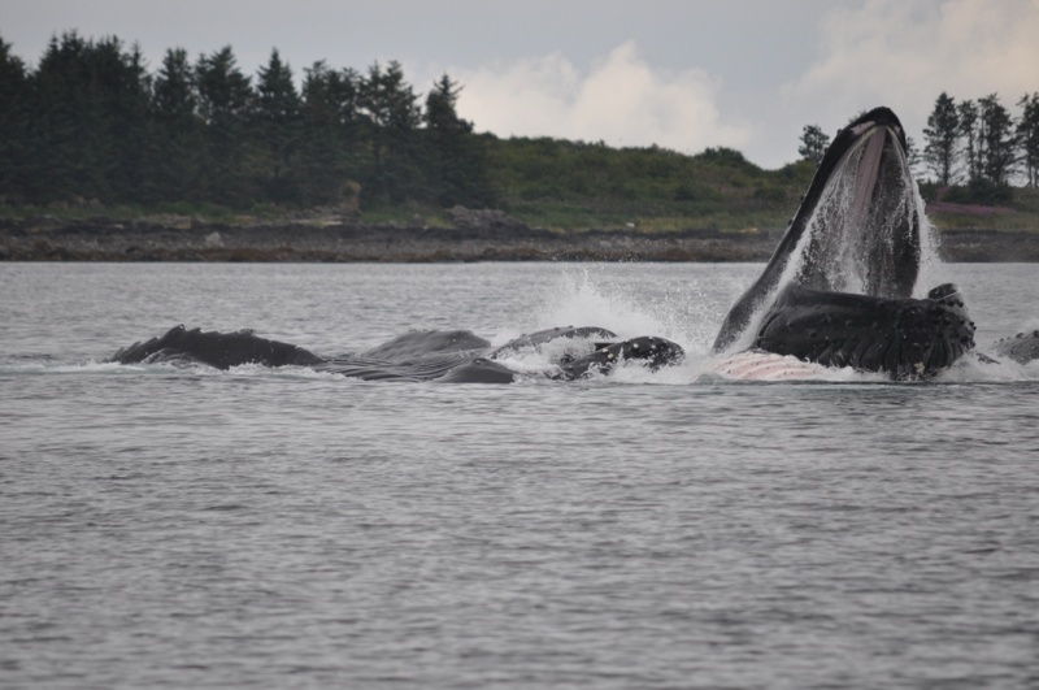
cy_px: 345
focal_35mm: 300
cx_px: 520
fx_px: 8646
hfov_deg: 6.9
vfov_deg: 4.6
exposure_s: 1/1600
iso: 400
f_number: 5.6
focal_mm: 200
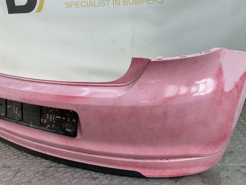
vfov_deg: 38.5
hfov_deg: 50.0
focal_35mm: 37
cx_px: 109
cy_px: 110
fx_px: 263
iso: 16
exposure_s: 1/194
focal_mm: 3
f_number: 1.8
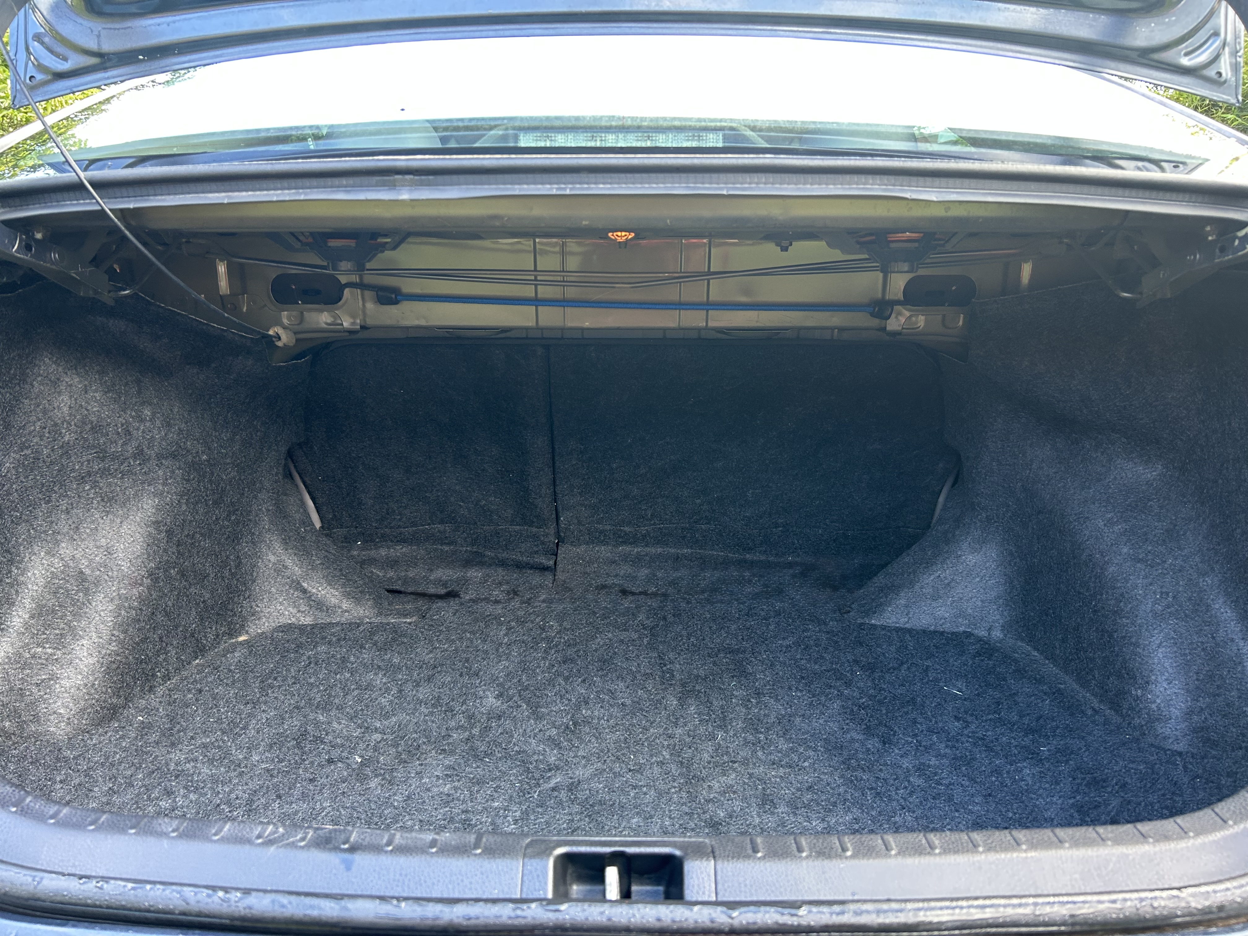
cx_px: 624
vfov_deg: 53.1
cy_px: 468
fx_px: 937
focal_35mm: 26
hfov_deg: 67.3
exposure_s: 1/121
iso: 100
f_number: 1.5
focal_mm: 5.7
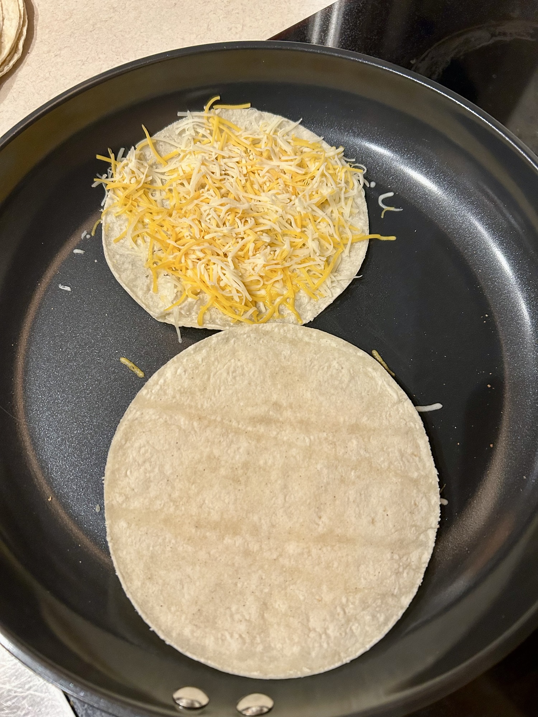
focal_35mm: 26
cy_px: 358
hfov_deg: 53.1
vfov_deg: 67.3
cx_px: 269
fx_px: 539
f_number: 1.5
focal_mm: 5.7
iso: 200
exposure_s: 1/60
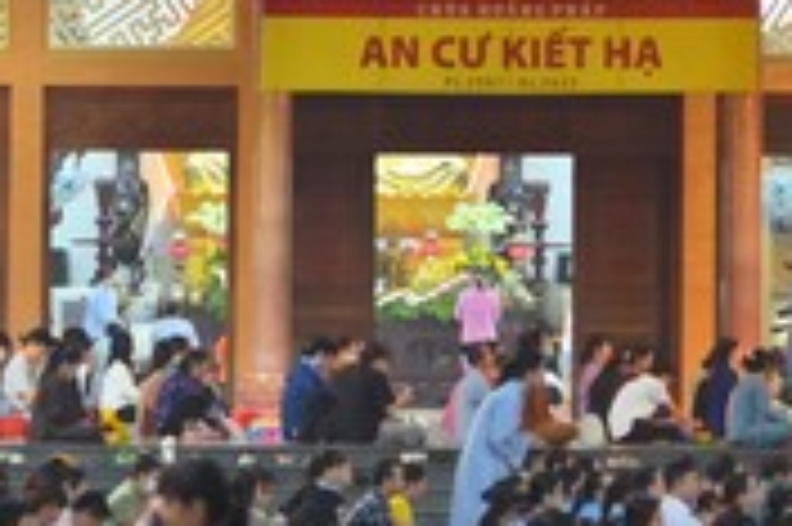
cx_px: 540
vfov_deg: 4.4
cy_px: 88
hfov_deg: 6.6
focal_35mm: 314
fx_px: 6901
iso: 1250
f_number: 3.5
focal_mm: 85
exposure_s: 1/80
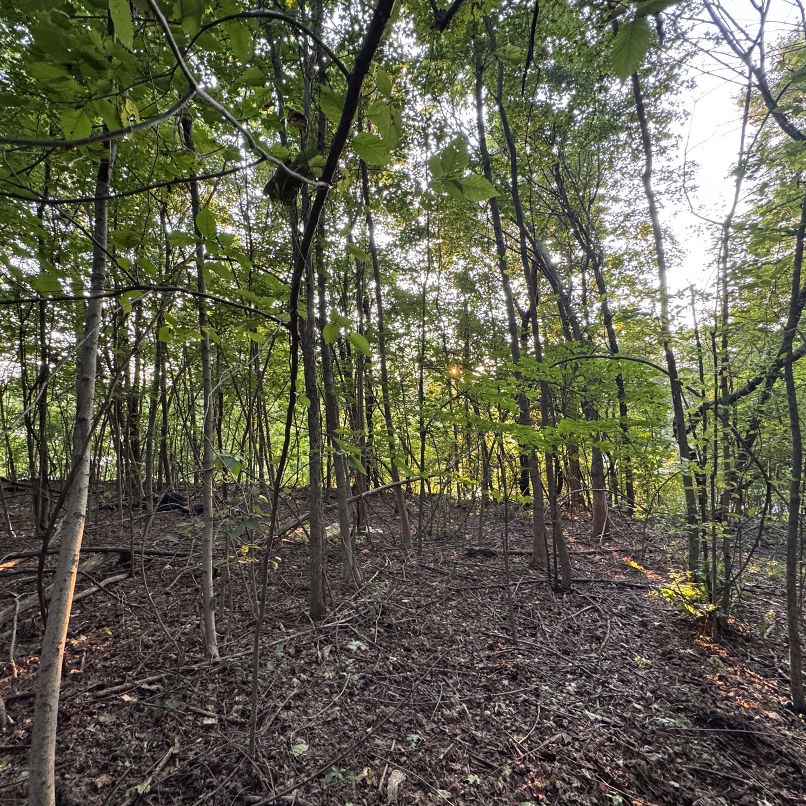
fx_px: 448
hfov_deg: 83.7
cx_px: 364
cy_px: 408
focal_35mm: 17
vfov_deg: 84.0
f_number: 2.2
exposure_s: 1/60
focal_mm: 2.22
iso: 400
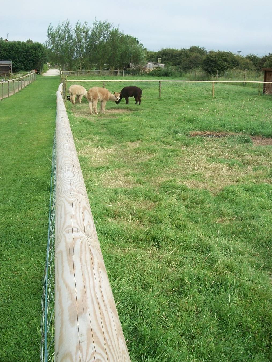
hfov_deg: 37.7
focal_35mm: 38
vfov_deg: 48.9
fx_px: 398
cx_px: 144
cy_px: 170
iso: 80
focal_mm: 5.7
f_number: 5.5
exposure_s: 1/250
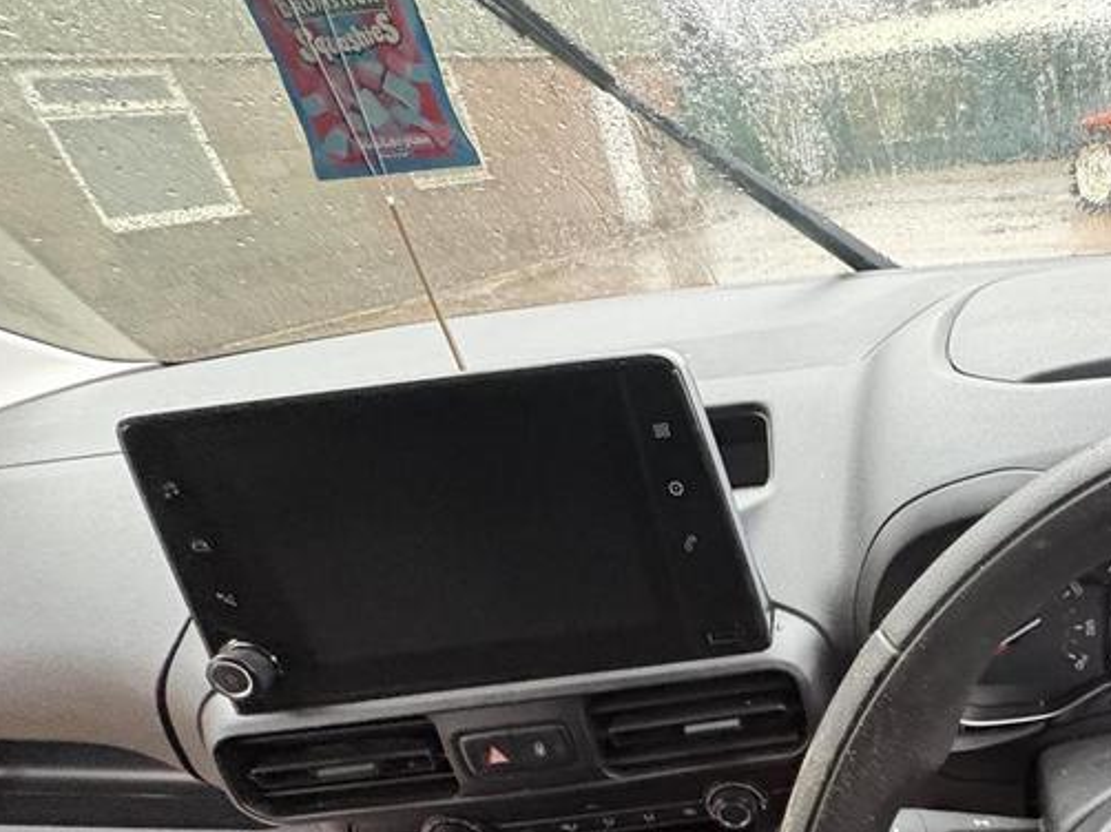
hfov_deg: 61.4
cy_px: 690
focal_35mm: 25
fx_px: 802
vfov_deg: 50.7
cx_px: 945
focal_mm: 2.22
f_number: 2.2
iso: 800
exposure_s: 1/47
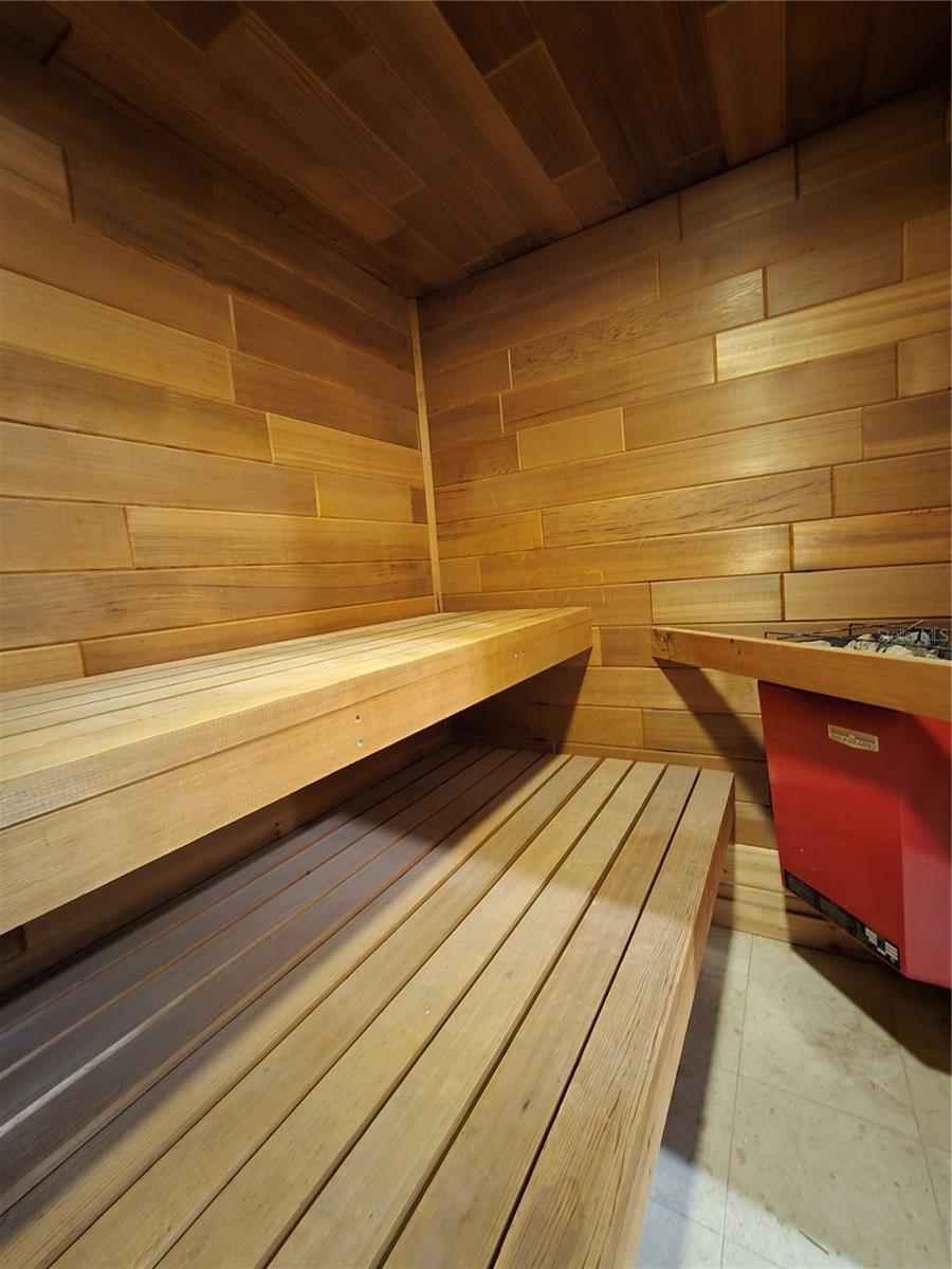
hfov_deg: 89.9
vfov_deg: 106.2
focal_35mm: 13
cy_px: 634
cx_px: 476
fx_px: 477
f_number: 2.2
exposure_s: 1/8
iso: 1000
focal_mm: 2.2
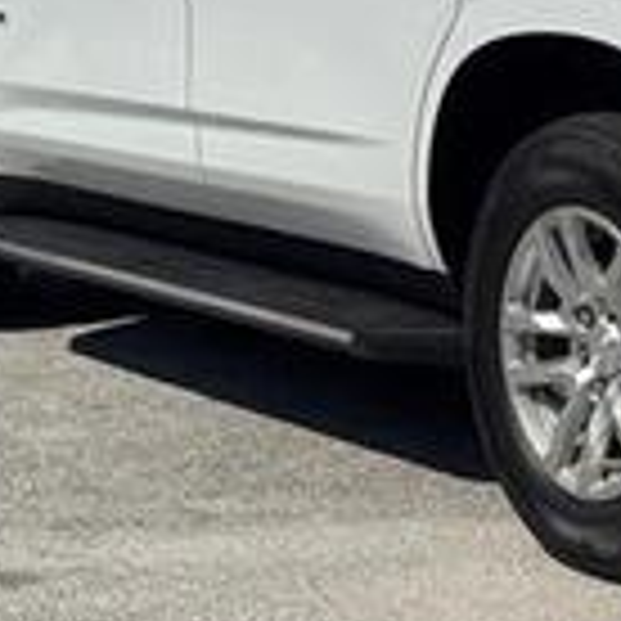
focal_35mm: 155
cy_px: -45
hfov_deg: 11.1
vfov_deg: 11.1
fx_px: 3146
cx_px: 742
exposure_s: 1/15385
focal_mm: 6.76
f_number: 1.78
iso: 80
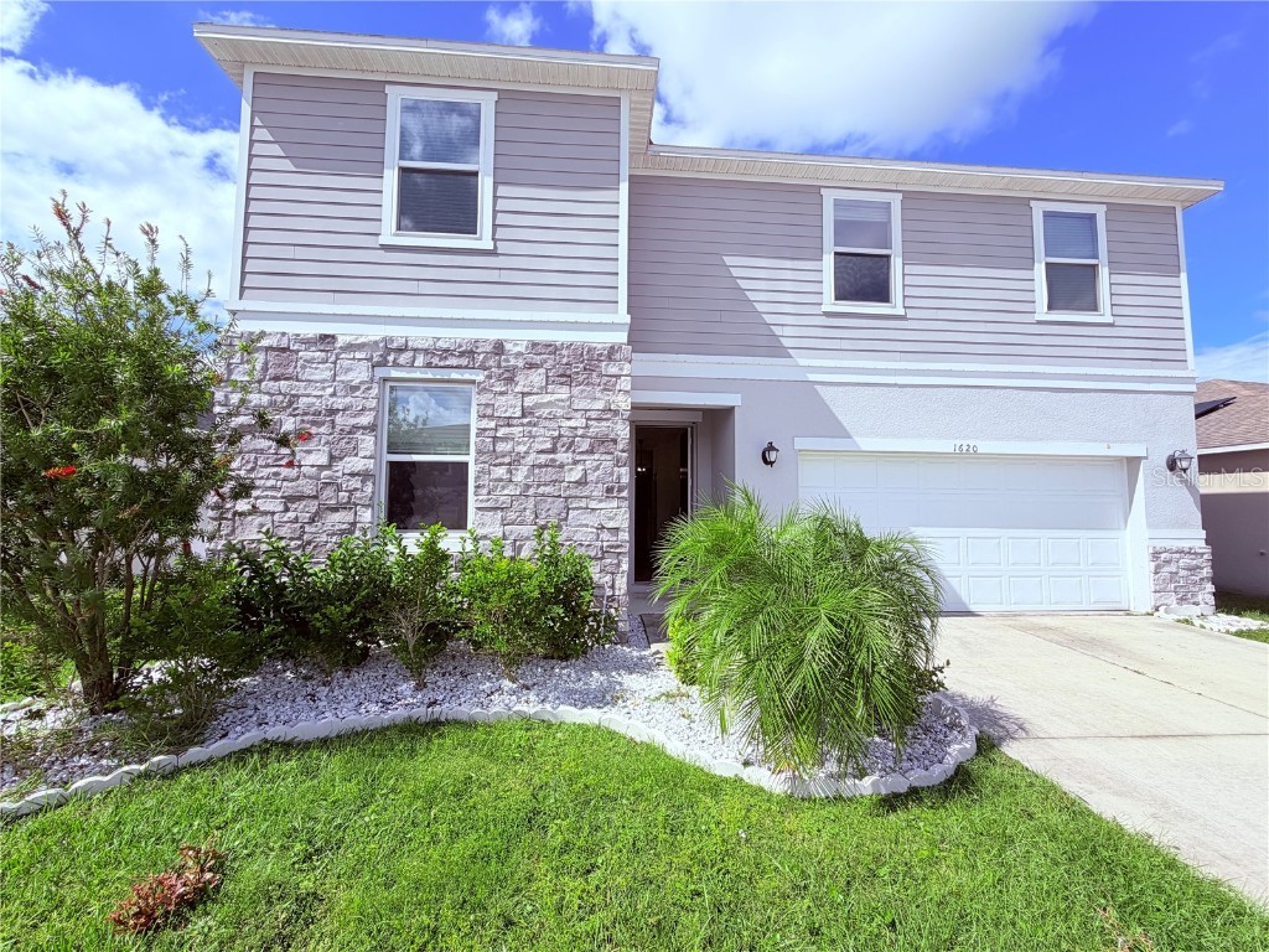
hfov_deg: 102.1
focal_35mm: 14
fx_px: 513
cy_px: 476
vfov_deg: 85.7
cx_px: 634
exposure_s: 1/1312
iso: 20
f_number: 2.2
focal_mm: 2.22
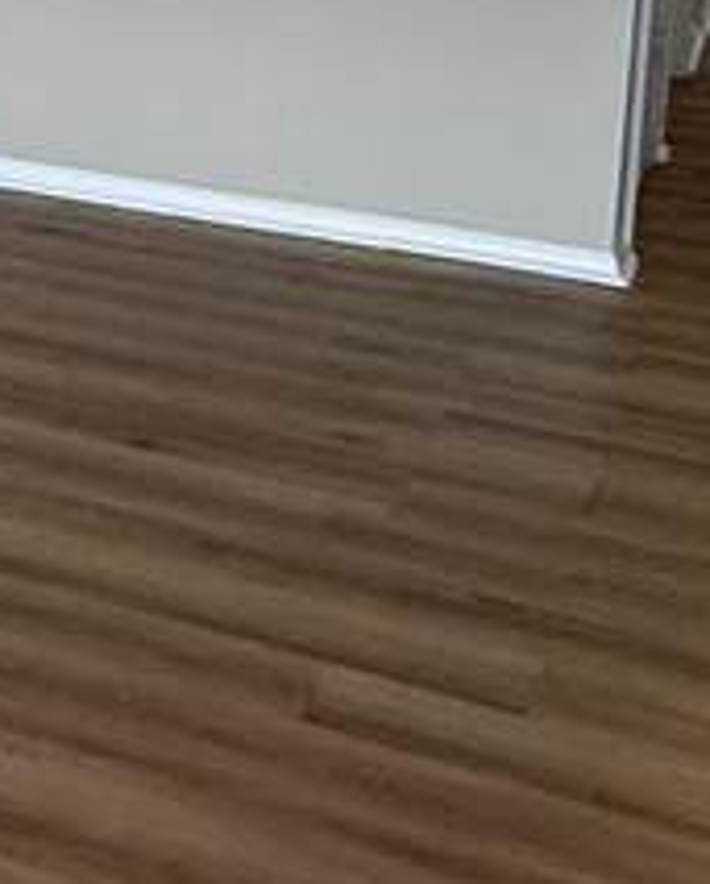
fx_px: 2149
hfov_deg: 14.0
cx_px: -918
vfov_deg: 22.0
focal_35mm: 82
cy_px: -95
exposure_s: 1/120
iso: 500
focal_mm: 2.22
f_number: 2.2
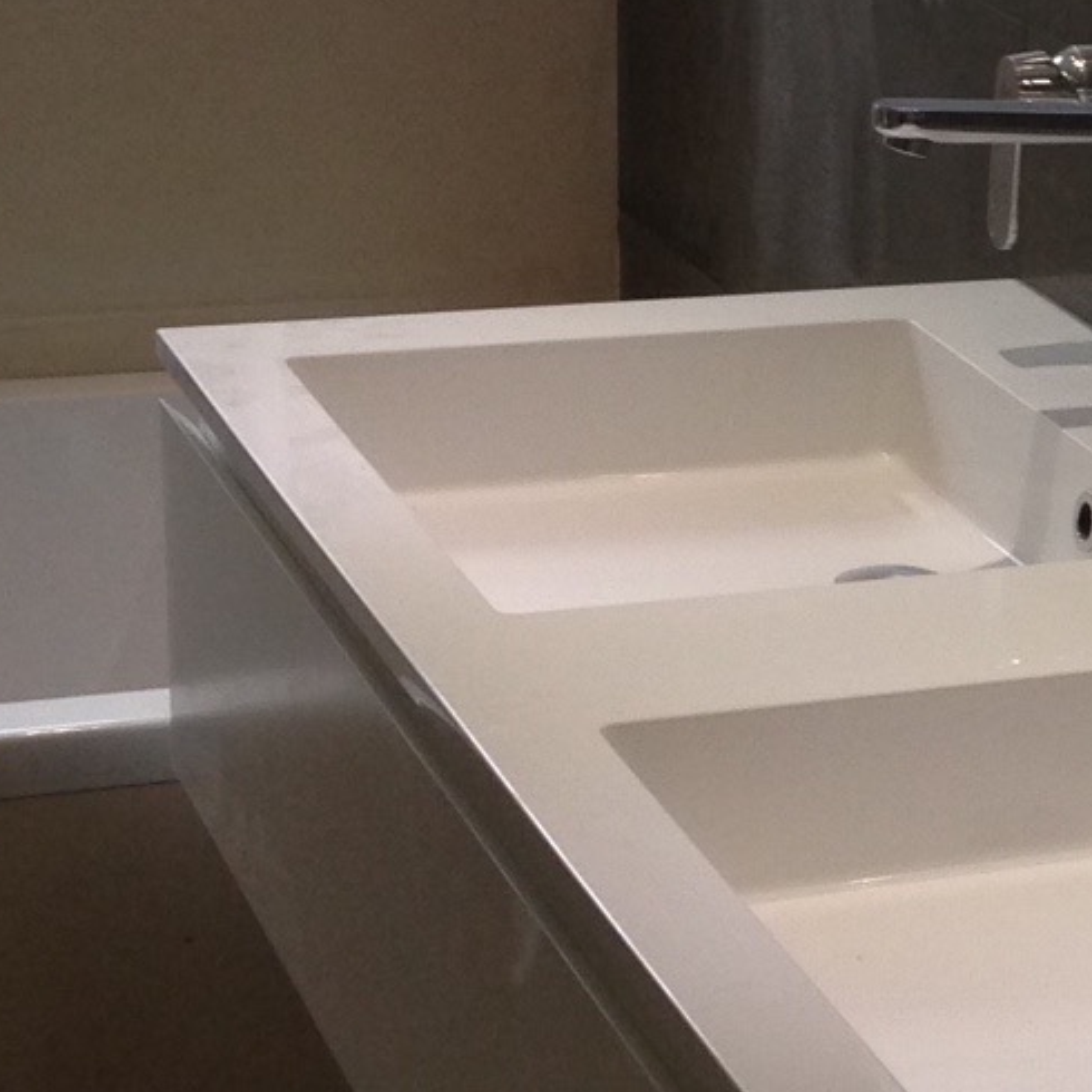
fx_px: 4354
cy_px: 379
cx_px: 1500
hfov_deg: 13.7
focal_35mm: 122
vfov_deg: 14.3
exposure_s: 1/120
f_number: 2.4
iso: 100
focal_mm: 4.12
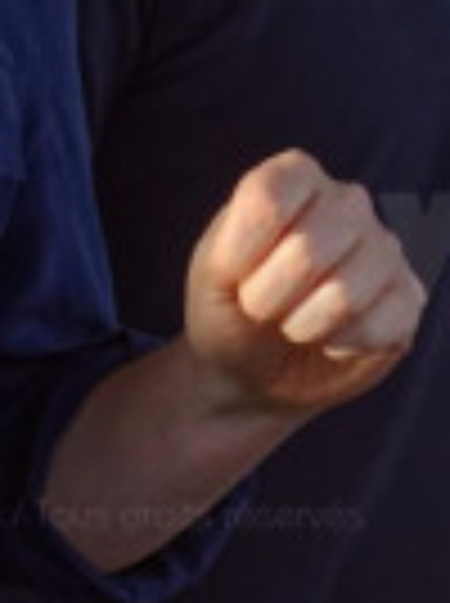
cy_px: -162
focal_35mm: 451
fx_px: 7842
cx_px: -133
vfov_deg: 4.4
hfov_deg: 3.3
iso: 200
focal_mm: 70
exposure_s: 1/320
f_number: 5.6
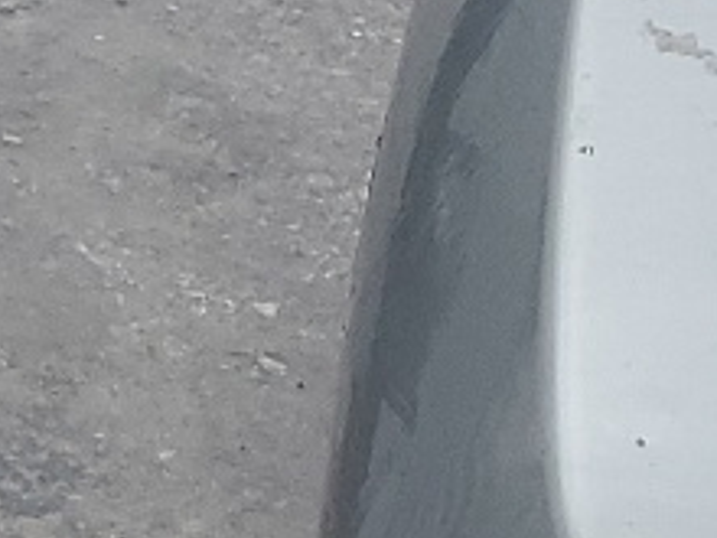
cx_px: -1281
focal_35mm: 189
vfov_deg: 7.8
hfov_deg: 8.9
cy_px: 450
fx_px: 3915
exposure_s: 1/60.2
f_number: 1.5
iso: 58
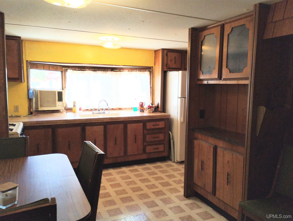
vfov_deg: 49.9
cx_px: 146
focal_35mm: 28
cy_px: 110
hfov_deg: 63.4
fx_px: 237
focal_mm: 4.27
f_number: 1.8
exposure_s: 1/120
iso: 284
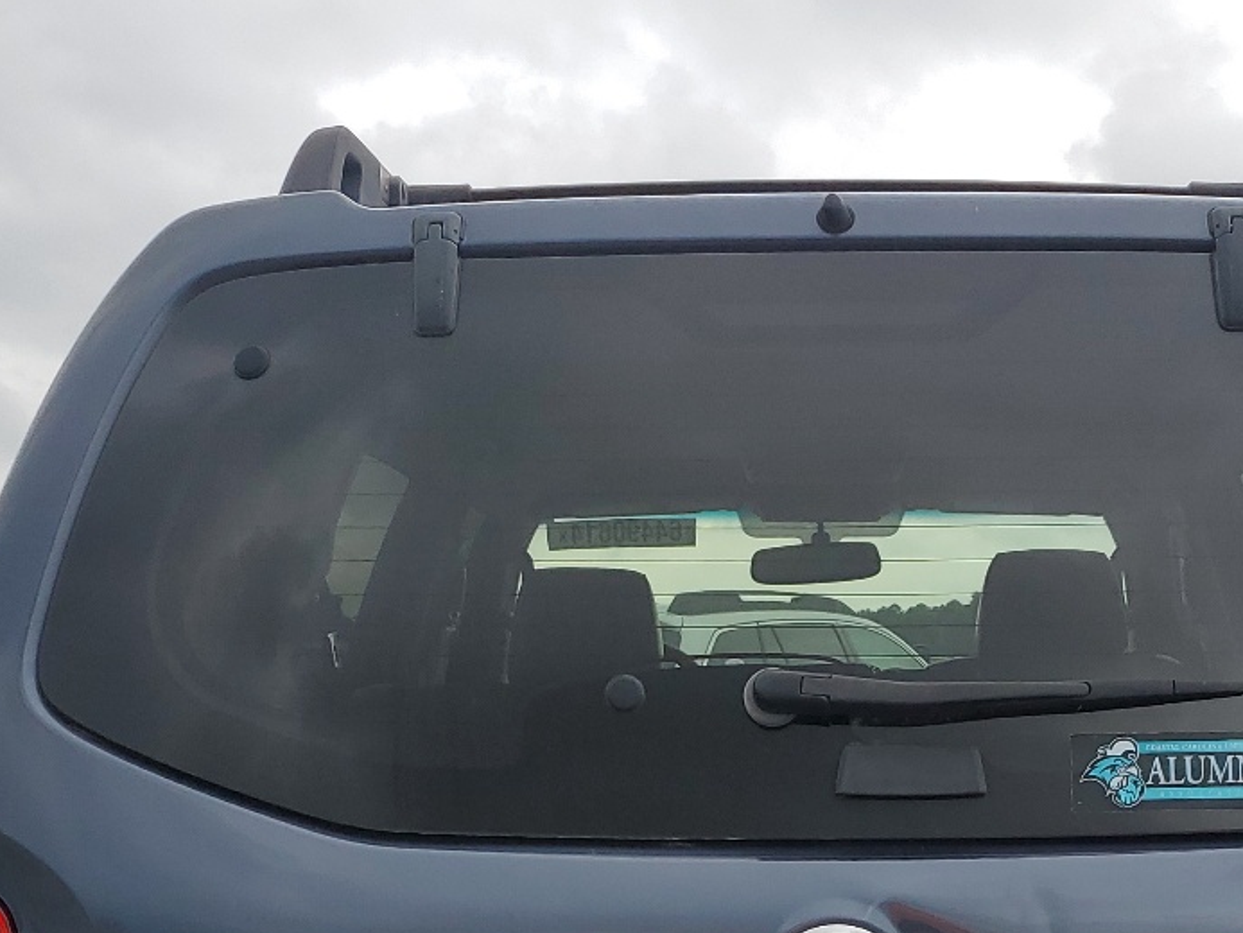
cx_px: 791
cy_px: 1028
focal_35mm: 60
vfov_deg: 23.0
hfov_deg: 32.0
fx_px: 2155
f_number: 1.5
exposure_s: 1/909
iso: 50
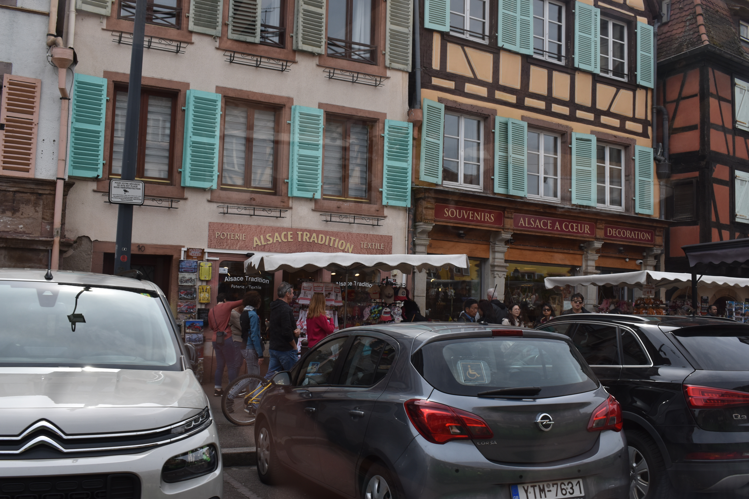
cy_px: 250
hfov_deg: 53.1
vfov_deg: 36.9
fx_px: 749
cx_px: 374
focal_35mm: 36
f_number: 10
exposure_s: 1/400
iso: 200
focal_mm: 24
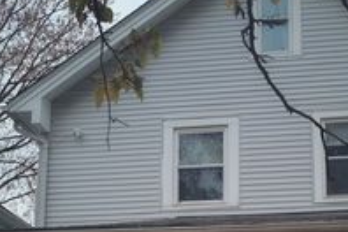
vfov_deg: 20.2
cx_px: 214
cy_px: 279
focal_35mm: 63
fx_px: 609
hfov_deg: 31.8
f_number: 1.9
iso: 47
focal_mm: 6.81
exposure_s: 1/716
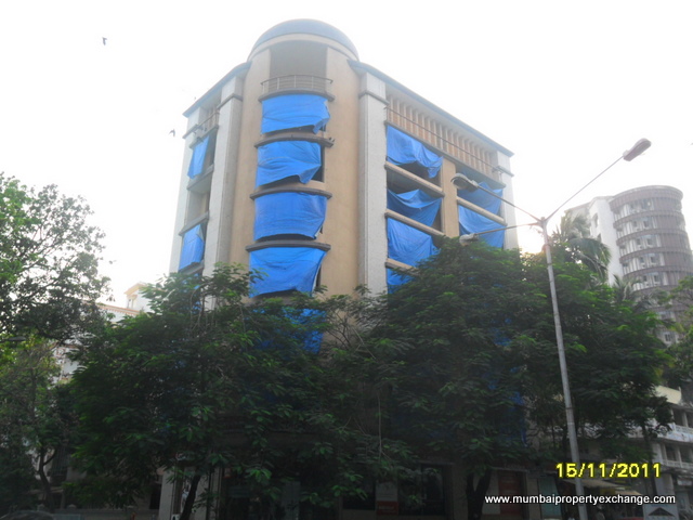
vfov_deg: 44.2
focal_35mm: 32
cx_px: 346
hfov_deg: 56.8
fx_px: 641
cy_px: 260
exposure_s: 1/180
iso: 100
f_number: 3.7
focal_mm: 5.7
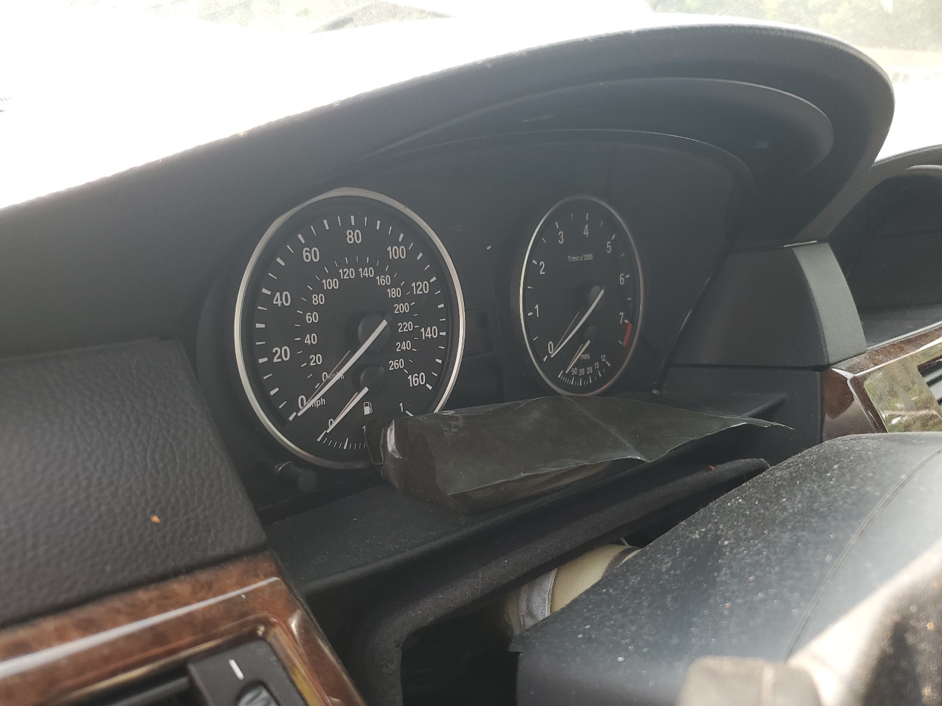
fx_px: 708
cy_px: 353
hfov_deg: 67.3
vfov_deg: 53.1
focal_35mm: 26
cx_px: 471
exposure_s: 1/179
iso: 50
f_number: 1.5
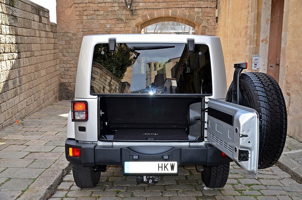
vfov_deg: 36.7
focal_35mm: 36
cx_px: 151
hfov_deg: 53.2
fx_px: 301
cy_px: 100
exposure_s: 1/200
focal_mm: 24
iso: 180
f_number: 3.8
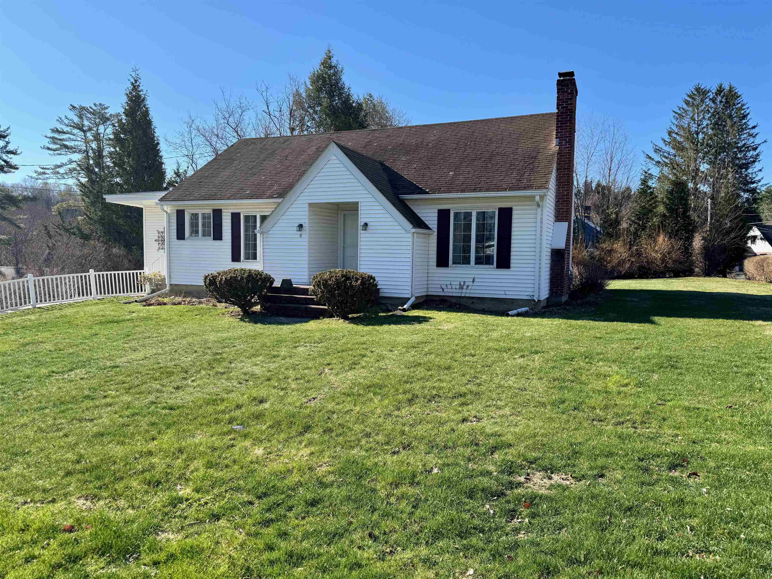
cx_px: 386
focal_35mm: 24
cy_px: 290
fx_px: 535
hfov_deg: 71.6
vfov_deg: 56.8
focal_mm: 6.76
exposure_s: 1/2604
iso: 80
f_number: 1.78
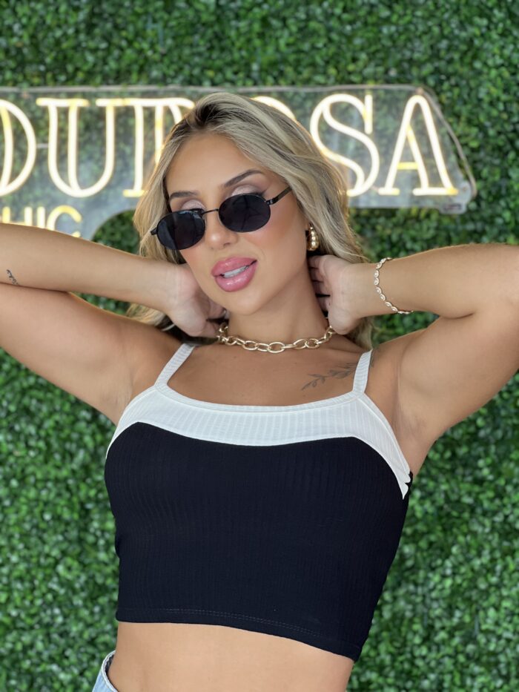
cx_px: 260
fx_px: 1539
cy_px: 346
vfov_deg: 25.3
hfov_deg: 19.1
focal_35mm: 77
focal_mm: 9
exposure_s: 1/120
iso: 100
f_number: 2.8
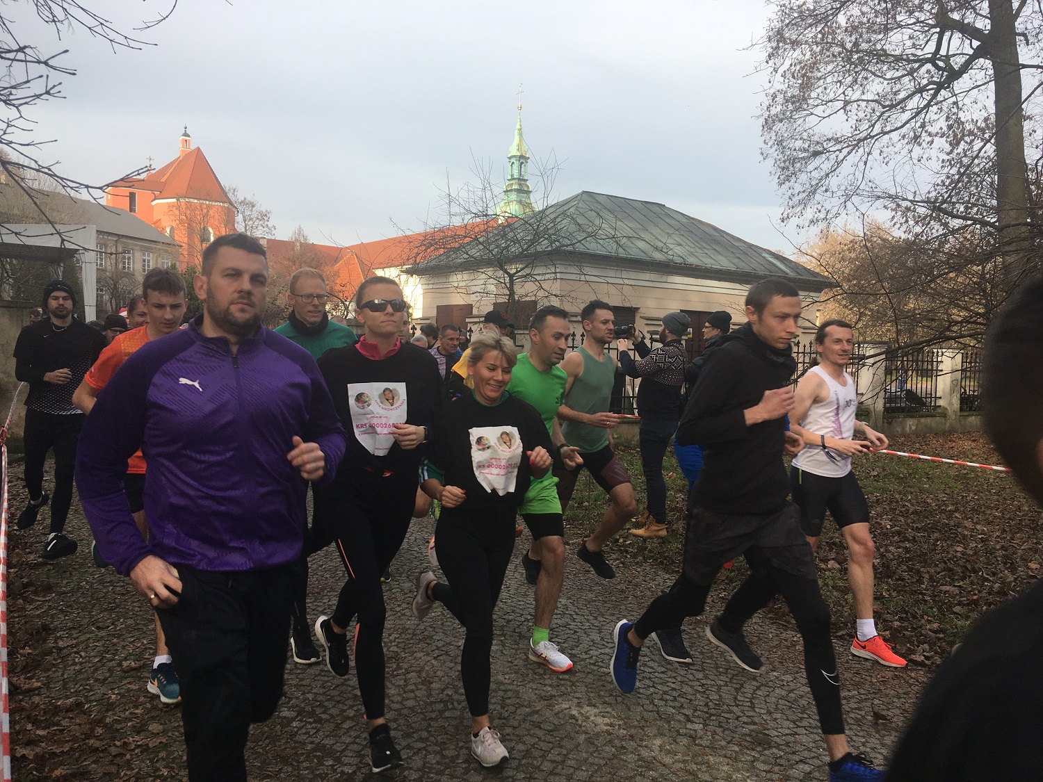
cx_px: 522
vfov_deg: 48.2
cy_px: 391
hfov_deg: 61.7
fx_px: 874
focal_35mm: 29
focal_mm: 4.15
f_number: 2.2
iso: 25
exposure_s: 1/452
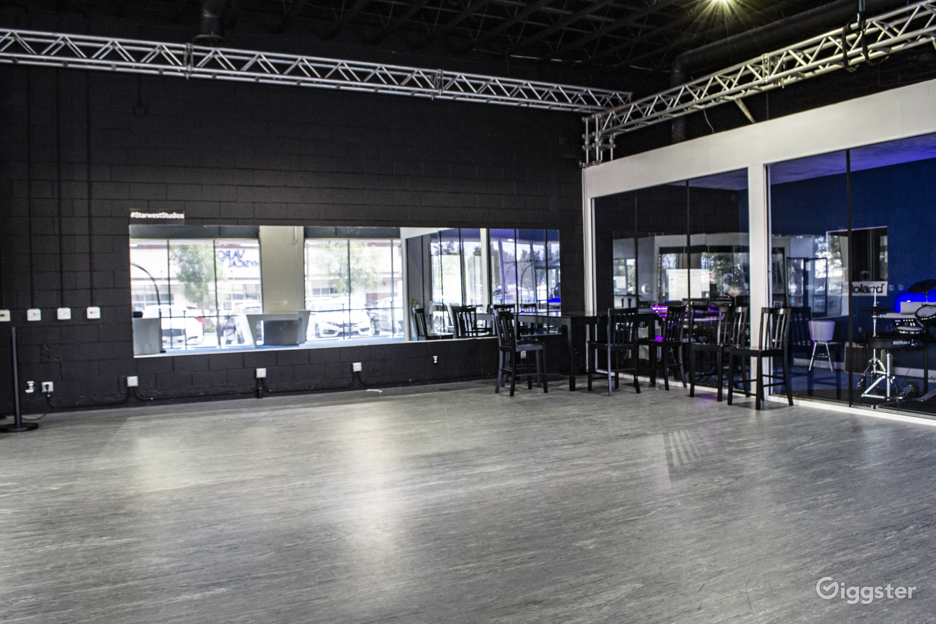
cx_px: 468
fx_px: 702
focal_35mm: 27
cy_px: 312
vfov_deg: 47.9
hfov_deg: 67.4
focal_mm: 18
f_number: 6.3
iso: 450
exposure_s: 1/15
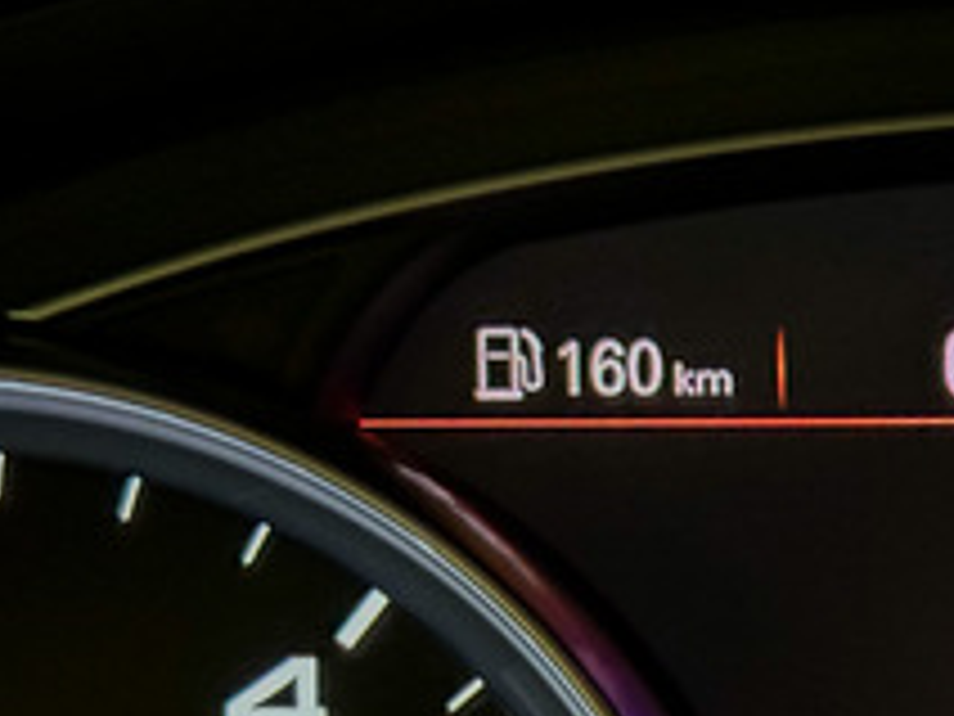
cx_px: 1377
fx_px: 4051
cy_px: 820
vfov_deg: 10.0
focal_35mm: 147
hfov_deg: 12.8
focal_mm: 6.86
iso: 640
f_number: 1.78
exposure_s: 1/21
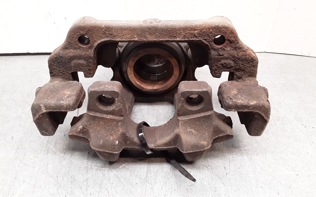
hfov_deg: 62.9
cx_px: 158
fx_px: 258
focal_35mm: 30
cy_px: 87
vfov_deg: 41.8
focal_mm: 2.91
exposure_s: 1/50
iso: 100
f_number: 1.9
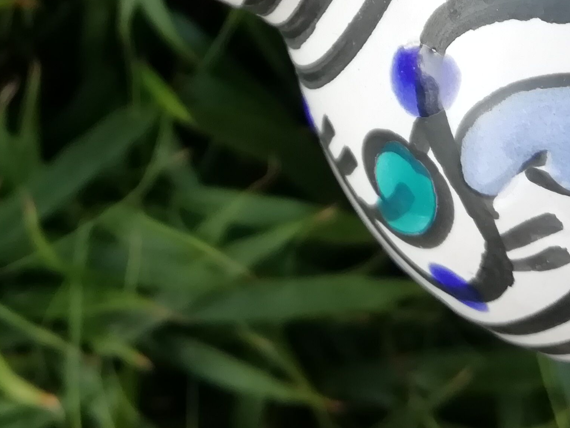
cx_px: 194
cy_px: -146
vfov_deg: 19.0
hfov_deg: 27.2
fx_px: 1169
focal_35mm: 71
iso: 50
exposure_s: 1/100
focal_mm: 3.21
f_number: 2.2
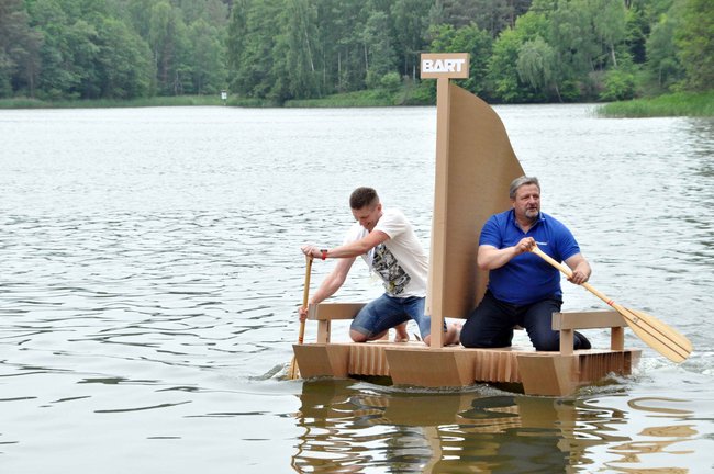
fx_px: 2378
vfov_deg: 11.4
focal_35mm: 120
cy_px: 237
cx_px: 357
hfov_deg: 17.1
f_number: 11
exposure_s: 1/1000
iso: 2000
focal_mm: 80
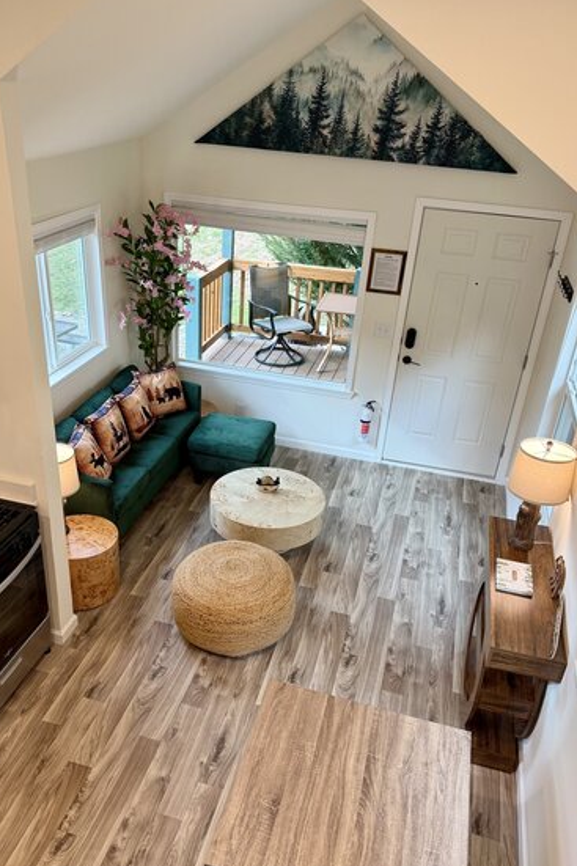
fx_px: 698
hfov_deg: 44.8
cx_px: 252
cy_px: 462
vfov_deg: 63.6
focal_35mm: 29
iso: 160
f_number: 1.78
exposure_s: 1/120
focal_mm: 6.76
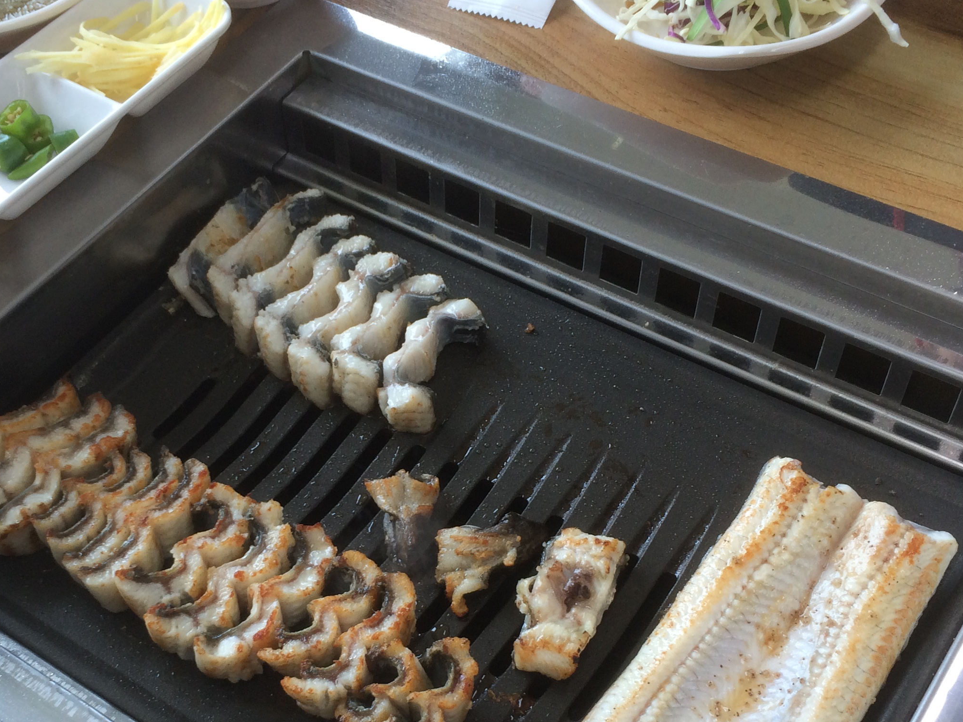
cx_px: 416
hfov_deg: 40.4
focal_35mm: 47
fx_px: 1307
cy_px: 500
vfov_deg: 30.6
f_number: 2.2
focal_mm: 4.15
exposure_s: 1/120
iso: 50
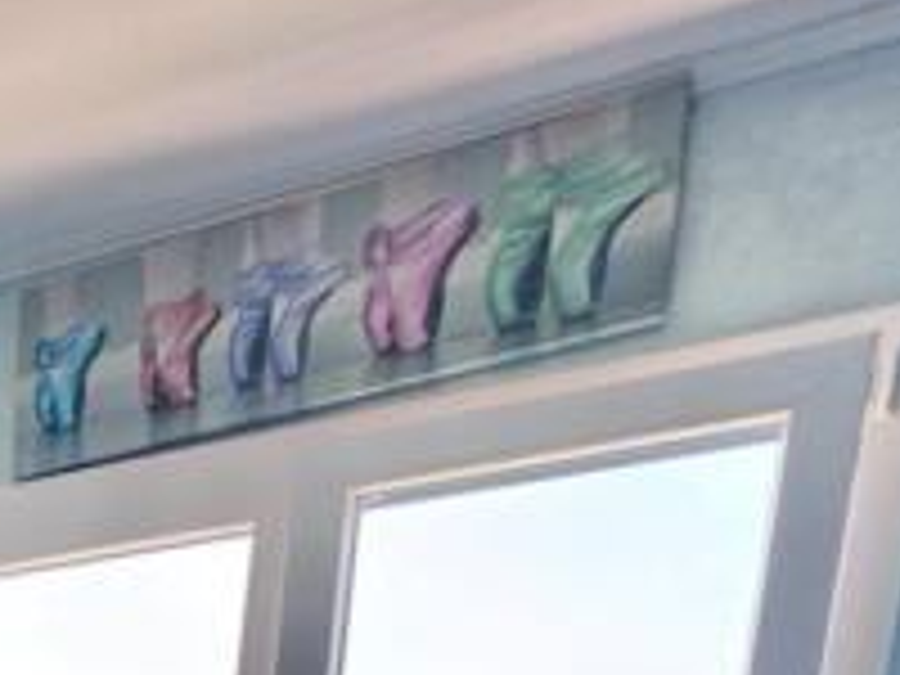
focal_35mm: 69
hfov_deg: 20.1
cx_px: -736
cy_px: 1426
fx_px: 1794
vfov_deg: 15.8
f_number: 2.2
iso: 100
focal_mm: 2.22
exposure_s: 1/99
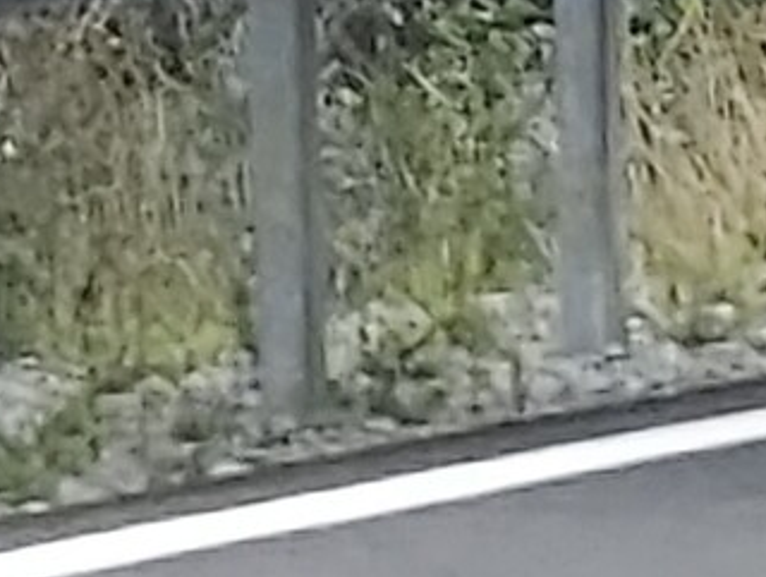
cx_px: 2412
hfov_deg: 3.6
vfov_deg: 2.7
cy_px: -1199
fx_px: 12012
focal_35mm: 542
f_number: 2.3
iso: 640
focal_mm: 22.5
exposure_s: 1/800
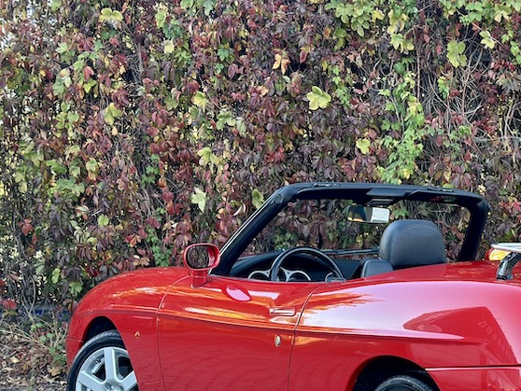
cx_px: 446
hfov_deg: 22.3
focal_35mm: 86
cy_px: 326
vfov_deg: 17.0
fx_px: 1295
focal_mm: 6.86
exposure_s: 1/207
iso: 80
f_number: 1.78
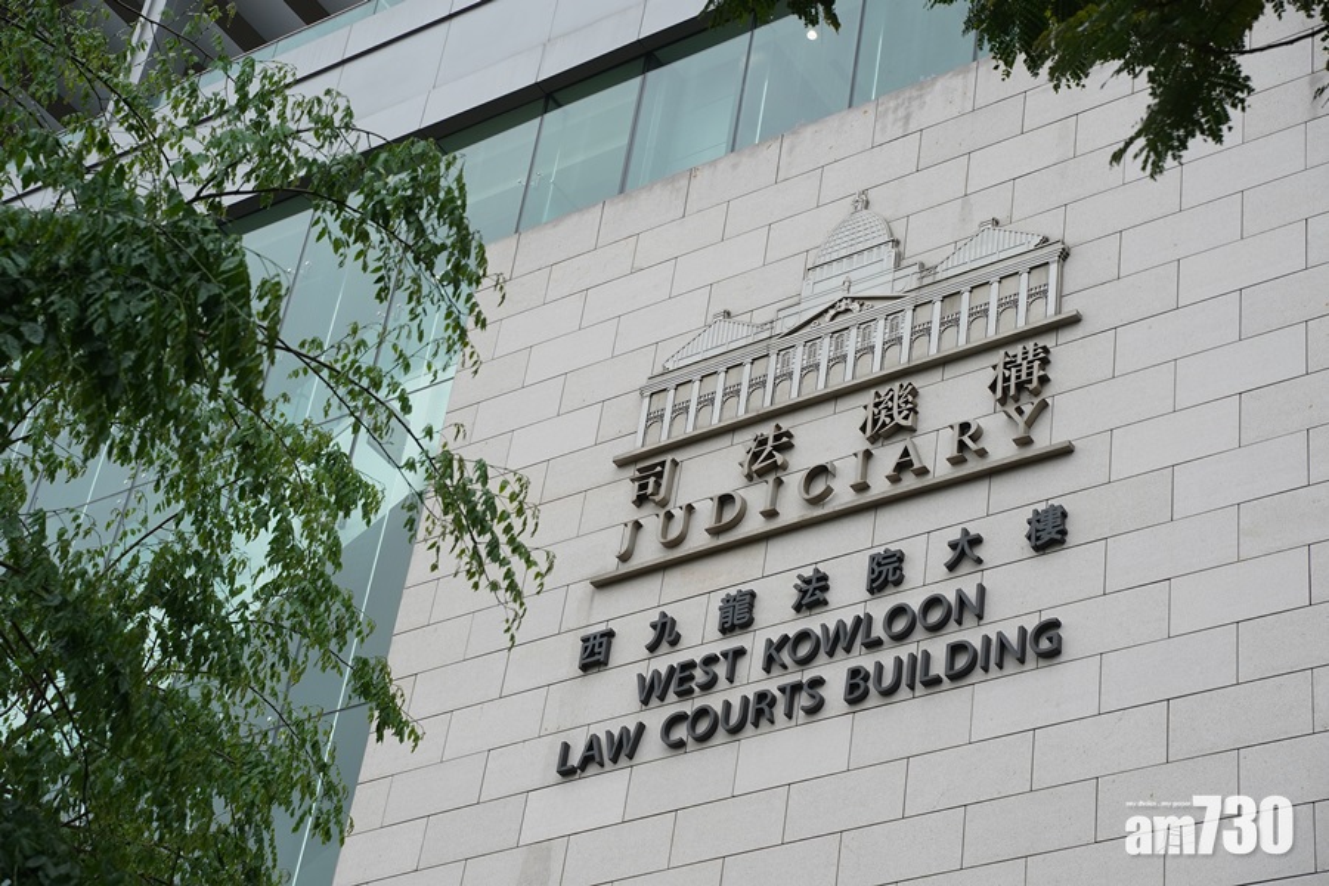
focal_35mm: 75
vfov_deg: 18.2
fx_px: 2769
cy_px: 443
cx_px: 664
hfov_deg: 27.0
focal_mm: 75
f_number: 7.1
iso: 400
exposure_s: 1/320
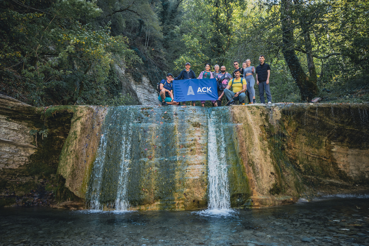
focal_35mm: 28
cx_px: 184
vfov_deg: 46.4
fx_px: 287
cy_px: 123
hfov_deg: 65.5
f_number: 2.8
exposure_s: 1/500
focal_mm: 28
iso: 160
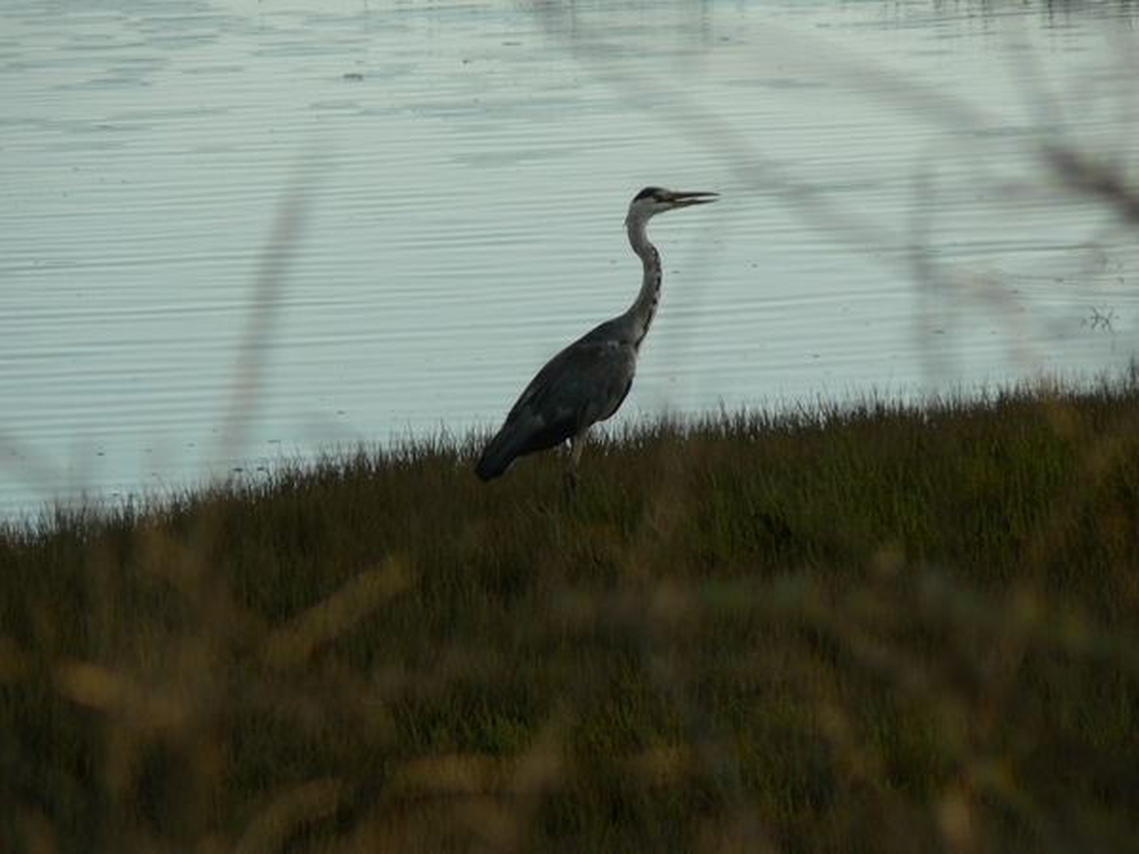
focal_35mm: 432
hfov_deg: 4.6
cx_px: 570
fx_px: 14214
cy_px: 427
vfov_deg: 3.4
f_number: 4
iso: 80
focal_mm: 72
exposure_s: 1/200
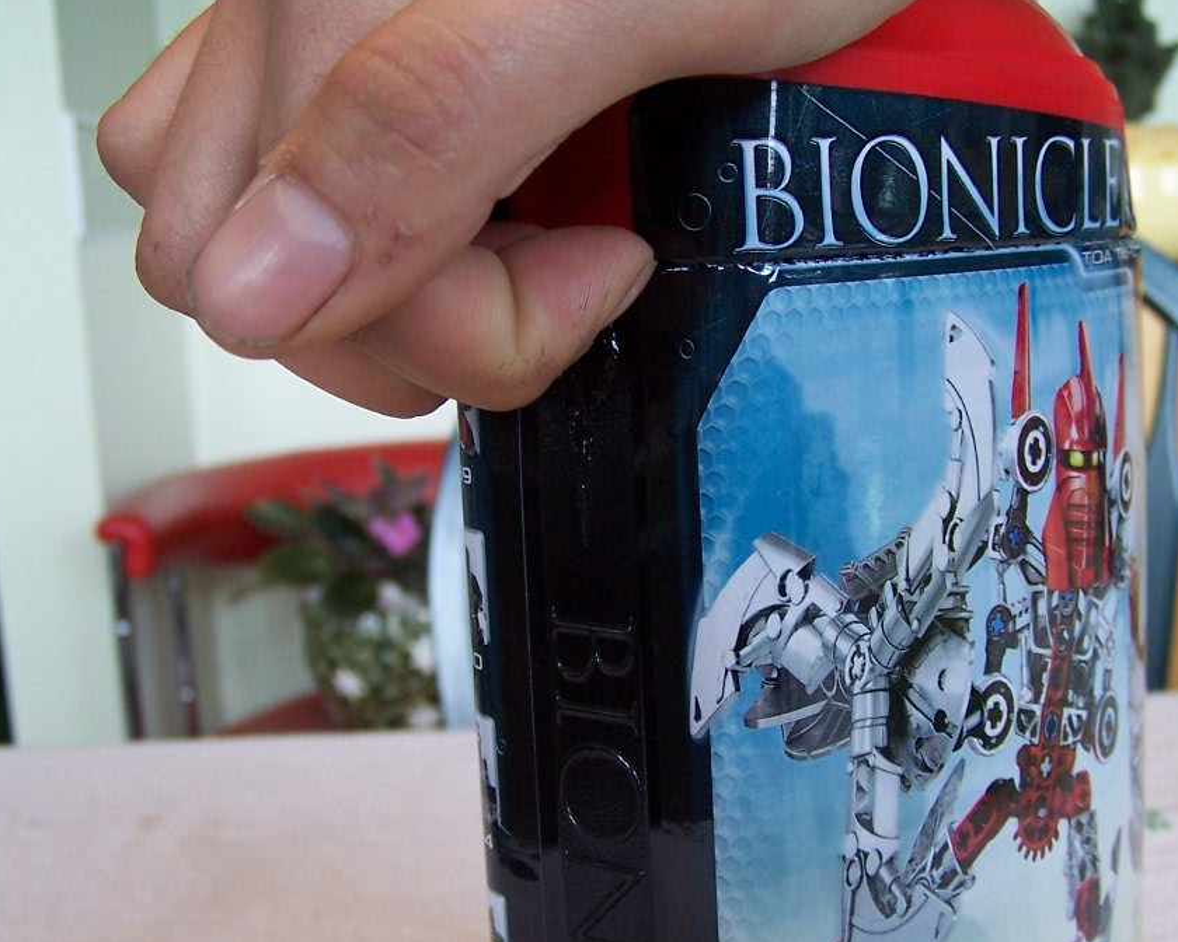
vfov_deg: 28.6
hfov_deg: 35.3
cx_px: 648
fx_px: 1848
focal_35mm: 53
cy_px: 513
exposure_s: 1/30
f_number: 2.8
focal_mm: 6.3
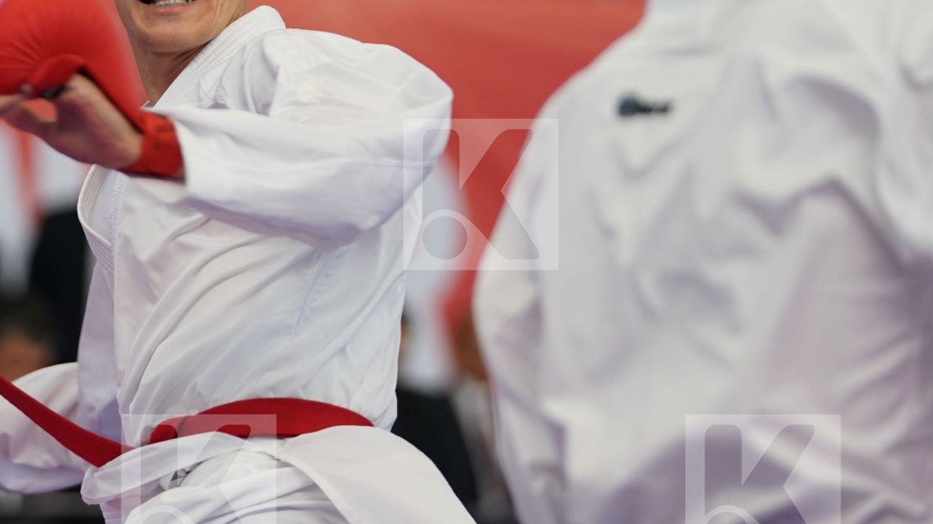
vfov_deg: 4.9
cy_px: 195
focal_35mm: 249
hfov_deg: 8.6
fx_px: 6159
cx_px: 199
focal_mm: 148
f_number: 2.8
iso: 1600
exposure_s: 1/1000
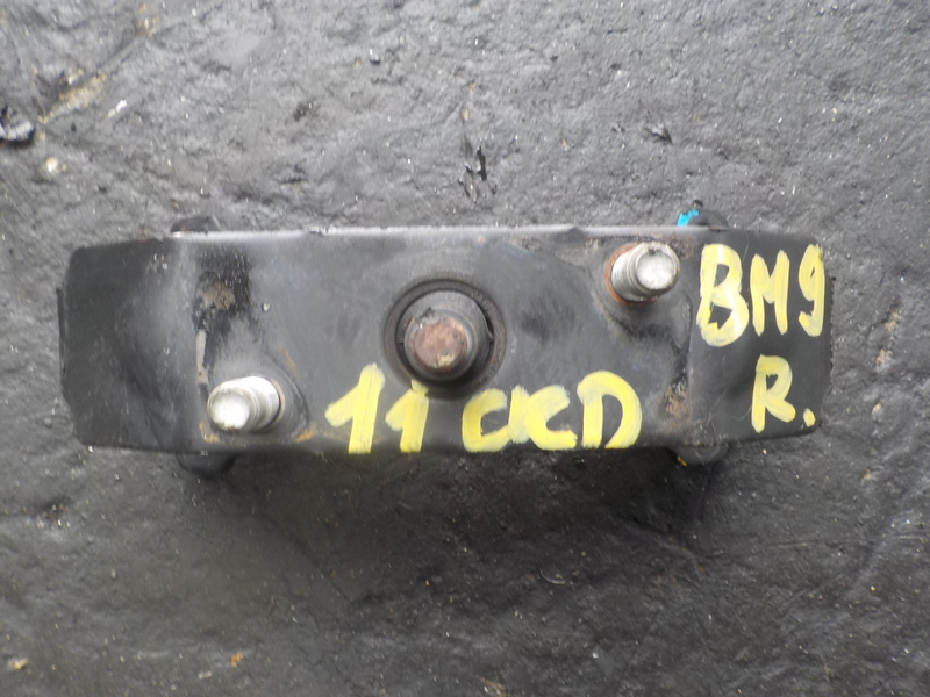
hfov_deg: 60.0
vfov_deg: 46.8
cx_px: 465
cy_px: 348
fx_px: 806
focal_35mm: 30
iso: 125
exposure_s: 1/30
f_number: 3.3
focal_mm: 4.1
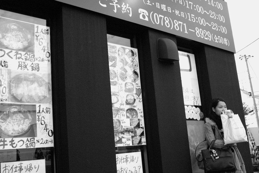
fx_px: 295
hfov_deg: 47.4
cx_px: 130
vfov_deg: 32.6
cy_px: 86
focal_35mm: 41
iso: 800
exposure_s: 1/400
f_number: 7.1
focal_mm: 24.2
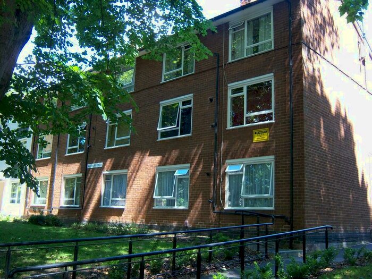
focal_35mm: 36
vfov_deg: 39.7
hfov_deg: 51.4
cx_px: 186
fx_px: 387
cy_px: 140
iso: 80
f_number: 2.8
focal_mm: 7.5
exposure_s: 1/80
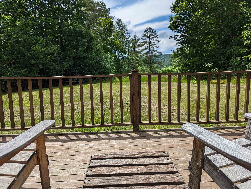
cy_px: 94
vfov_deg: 56.9
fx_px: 174
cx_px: 126
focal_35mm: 24
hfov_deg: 71.5
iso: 48
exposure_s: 1/3534
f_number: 1.85
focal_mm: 6.81
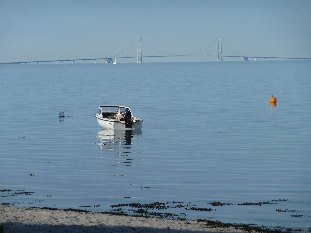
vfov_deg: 7.0
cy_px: 116
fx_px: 1905
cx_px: 156
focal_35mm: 212
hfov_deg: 9.3
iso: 100
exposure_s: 1/800
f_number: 4.8
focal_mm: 36.4
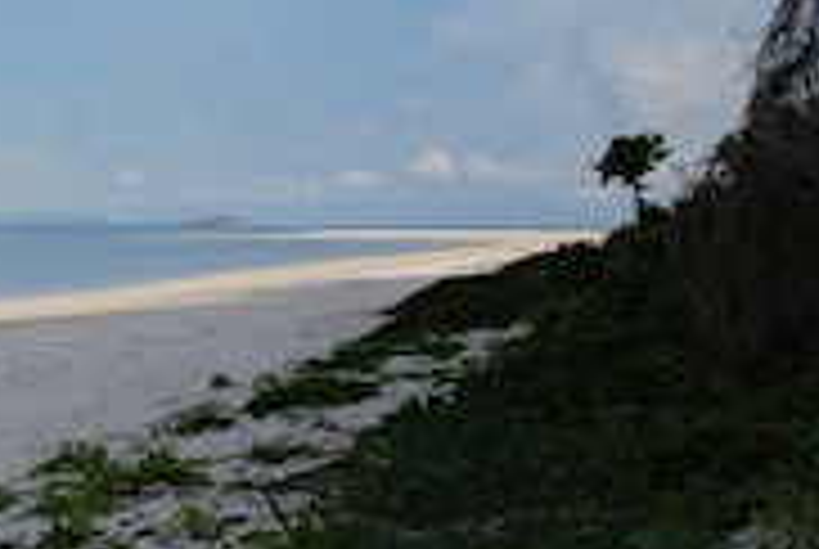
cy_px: 212
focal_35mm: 89
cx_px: -414
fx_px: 2028
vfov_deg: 15.4
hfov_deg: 19.8
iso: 100
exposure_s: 1/200
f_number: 7.1
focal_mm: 18
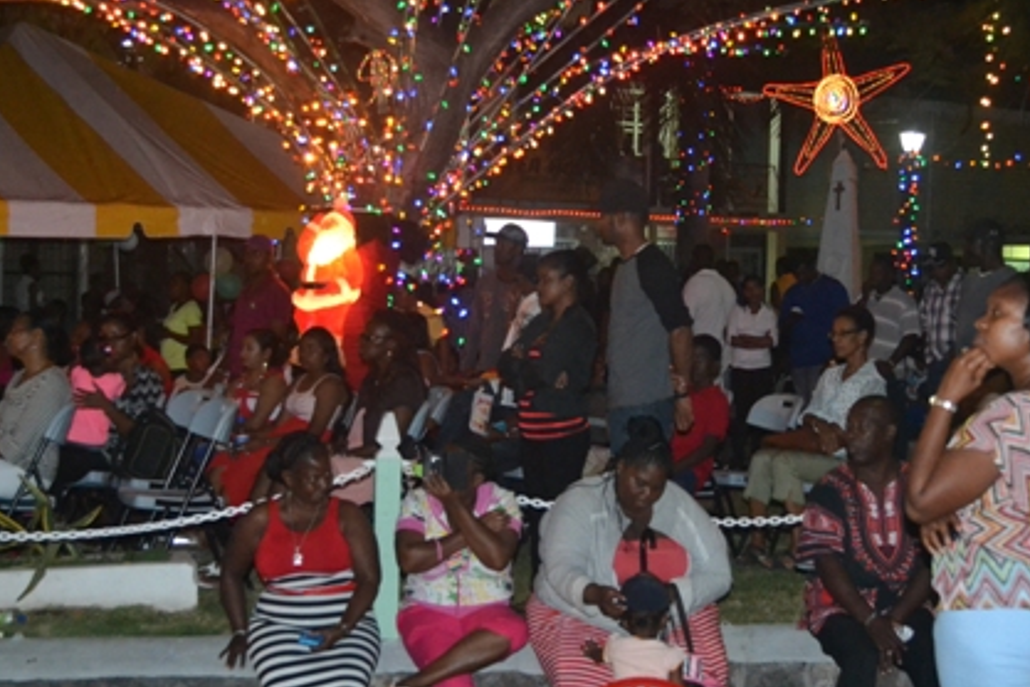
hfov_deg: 29.2
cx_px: 561
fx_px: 1974
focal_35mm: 69
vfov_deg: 19.7
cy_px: 322
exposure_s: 1/60
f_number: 4.5
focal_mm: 30
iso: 3200
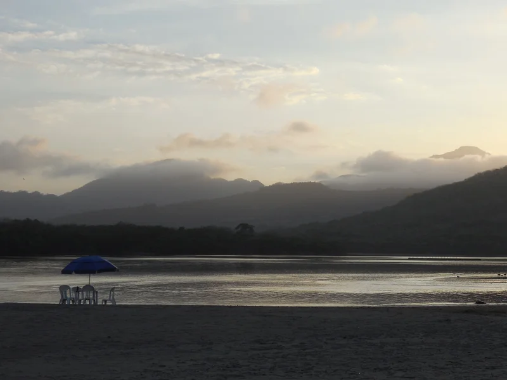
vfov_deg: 18.2
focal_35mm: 81
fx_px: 1186
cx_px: 254
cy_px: 190
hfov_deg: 24.1
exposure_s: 1/400
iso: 125
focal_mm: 14.5
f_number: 6.6
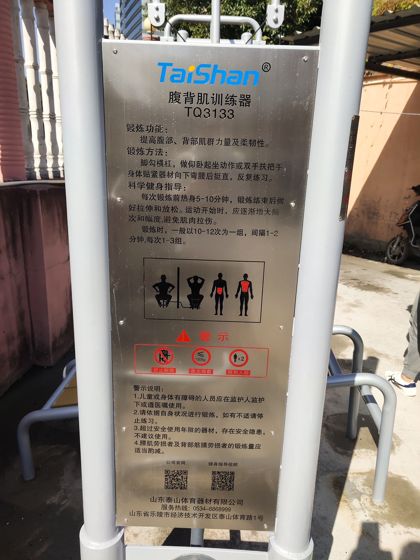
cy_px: 280
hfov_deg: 46.8
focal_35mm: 30
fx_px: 485
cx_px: 210
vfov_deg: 60.0
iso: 50
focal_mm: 4.35
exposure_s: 1/3333
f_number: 1.79
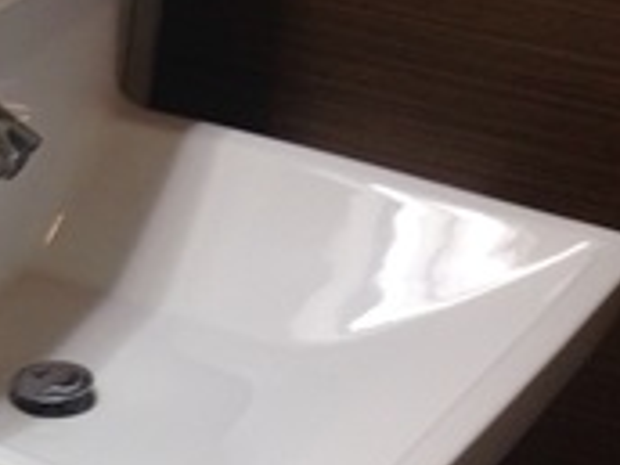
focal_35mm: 123
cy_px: 768
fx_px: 2203
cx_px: -296
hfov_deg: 14.9
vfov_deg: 11.4
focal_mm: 4.12
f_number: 2.4
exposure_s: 1/30
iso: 50
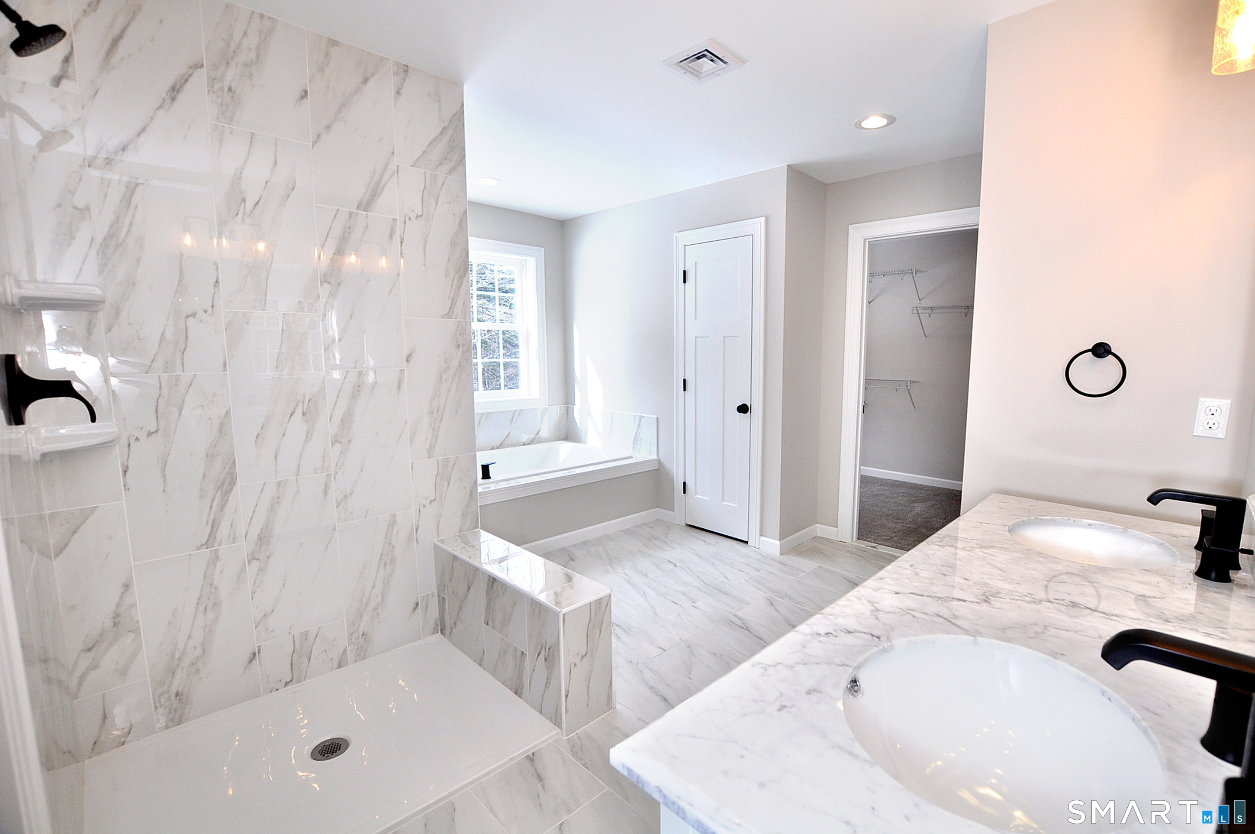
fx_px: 522
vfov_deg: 77.2
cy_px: 417
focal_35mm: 15
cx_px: 628
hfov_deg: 100.5
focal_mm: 10
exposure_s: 1/125
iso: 250
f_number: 5.6
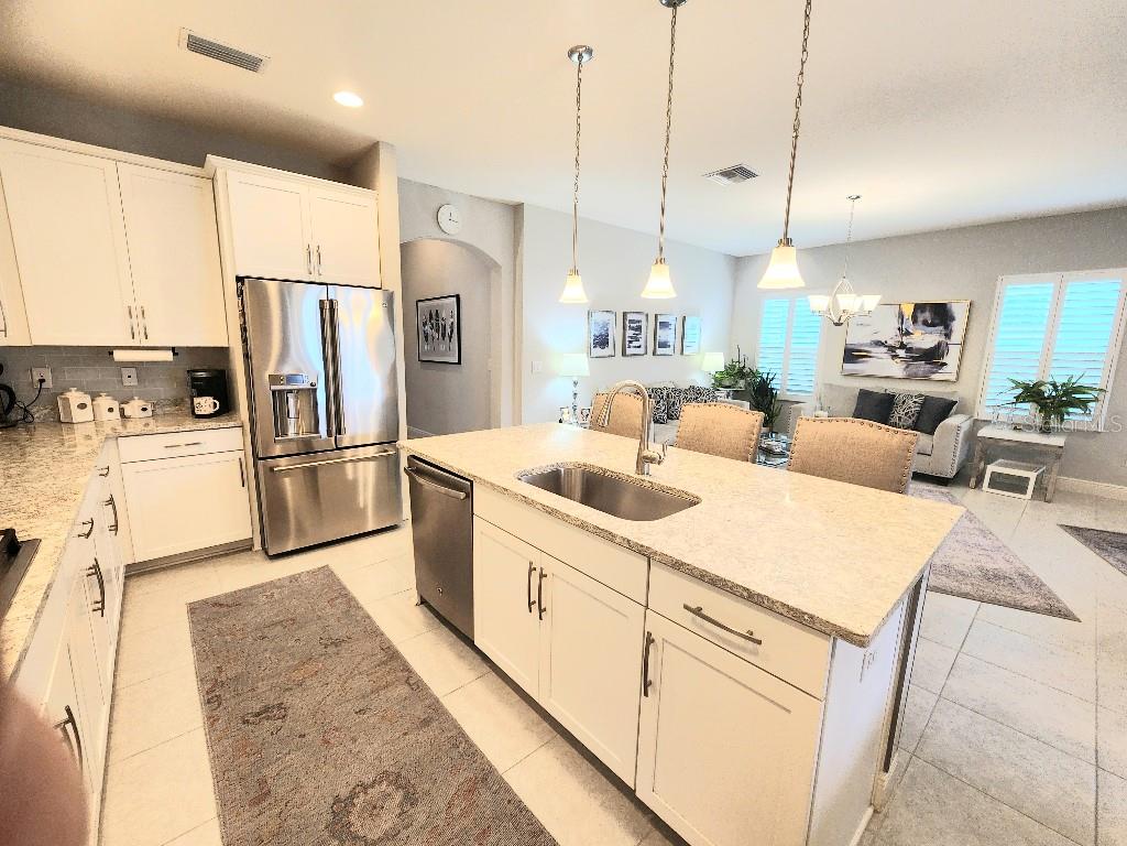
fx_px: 423
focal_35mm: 13
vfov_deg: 89.9
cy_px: 423
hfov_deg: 106.2
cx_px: 564
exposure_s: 1/60.2
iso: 125
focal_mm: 2.2
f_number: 2.2
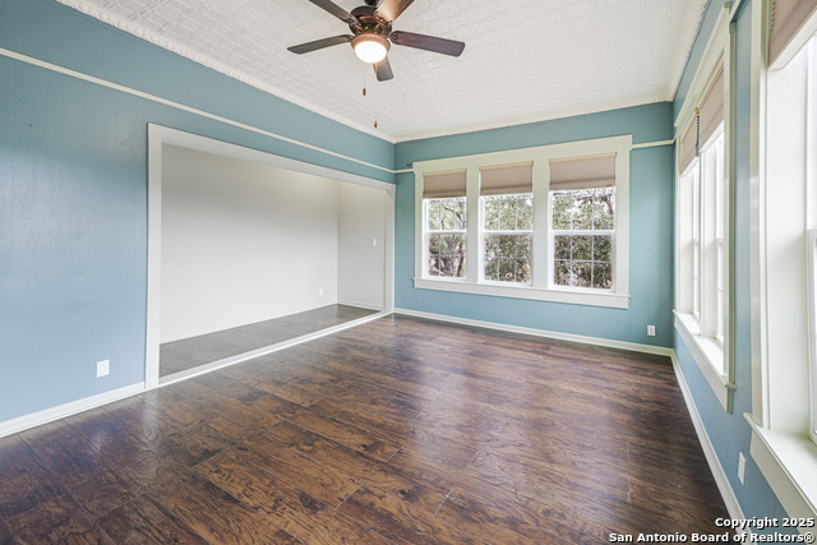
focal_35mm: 14
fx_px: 318
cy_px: 272
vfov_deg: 81.2
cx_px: 408
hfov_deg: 104.2
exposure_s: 1/15
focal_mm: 14
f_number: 10
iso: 280
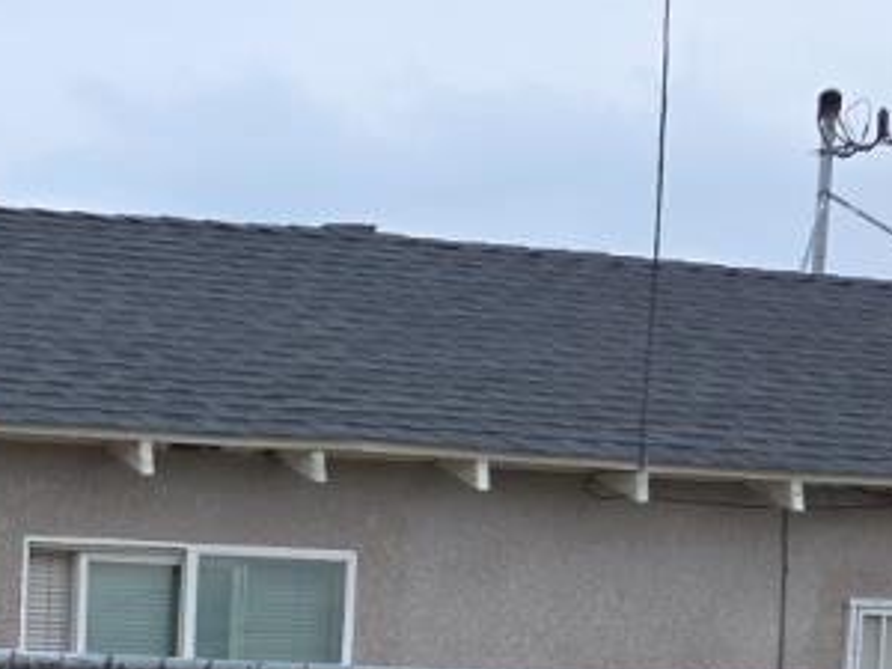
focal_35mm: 115
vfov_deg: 12.0
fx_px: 2963
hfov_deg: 15.9
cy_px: 1143
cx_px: -381
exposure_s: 1/391
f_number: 1.8
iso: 25
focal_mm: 5.4
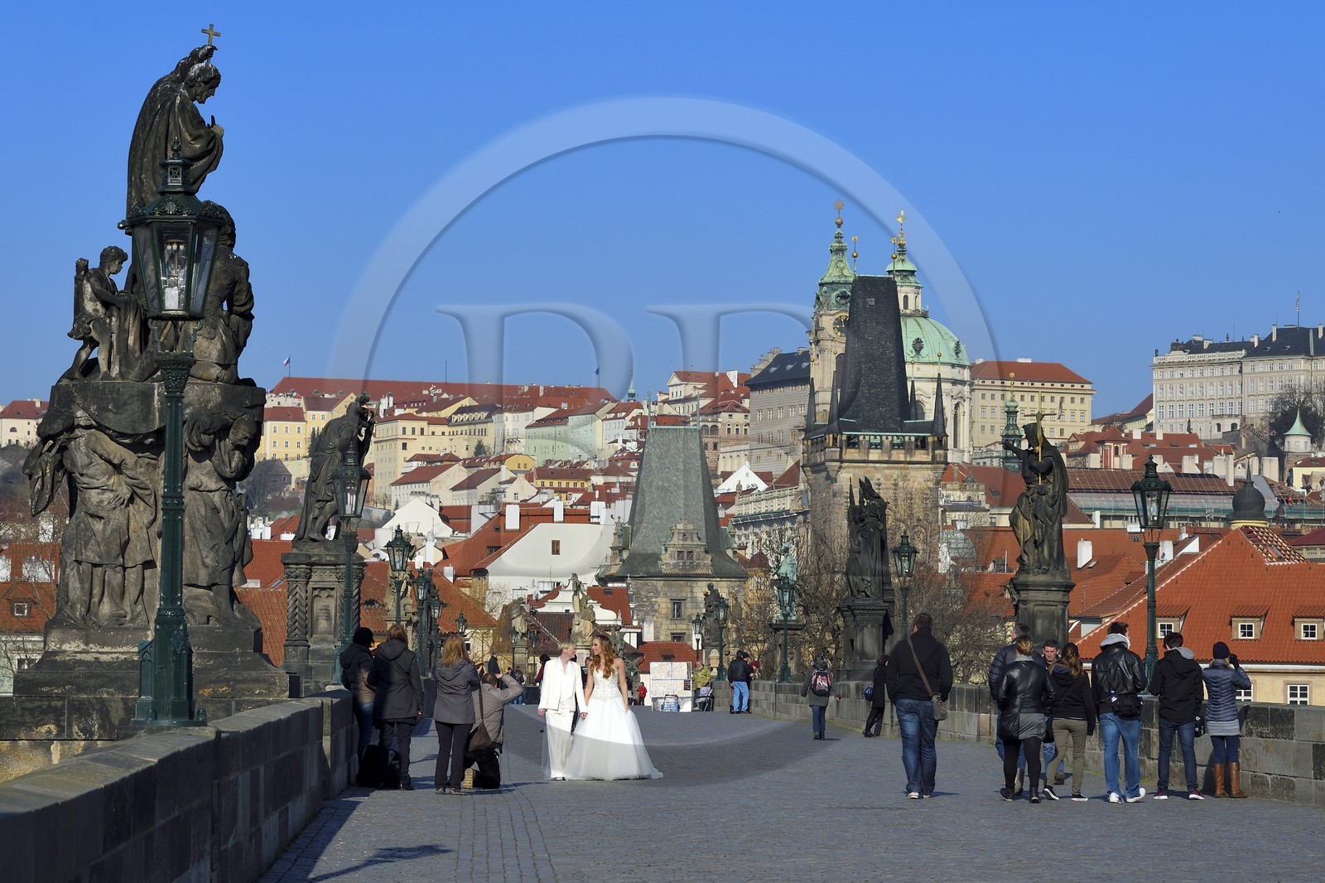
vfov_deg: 13.7
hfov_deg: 20.4
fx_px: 3680
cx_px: 662
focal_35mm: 100
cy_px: 442
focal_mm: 100
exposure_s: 1/320
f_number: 13
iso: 200
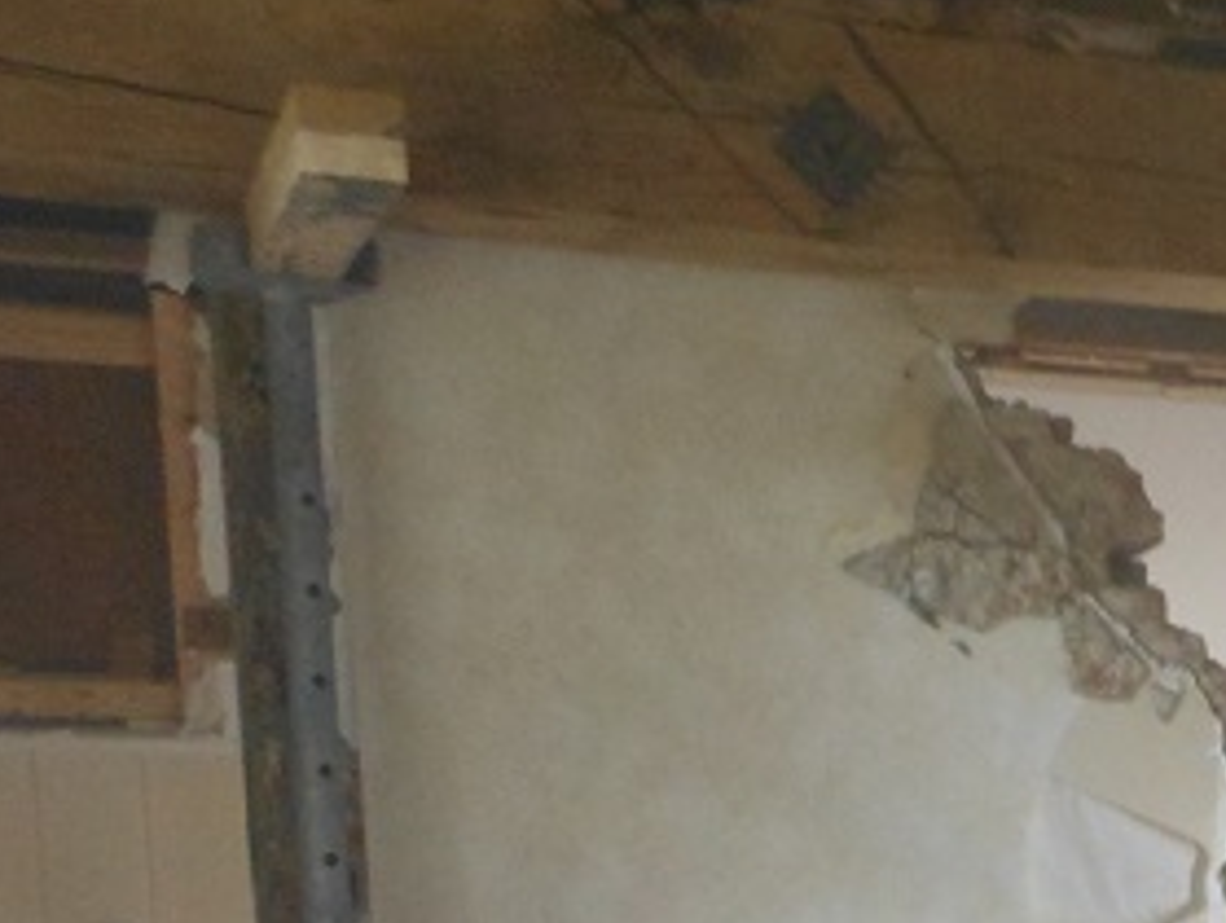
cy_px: 1020
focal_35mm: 73
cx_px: 1617
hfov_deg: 23.4
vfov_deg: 19.4
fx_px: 2589
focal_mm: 4.5
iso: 400
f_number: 3.2
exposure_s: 1/15
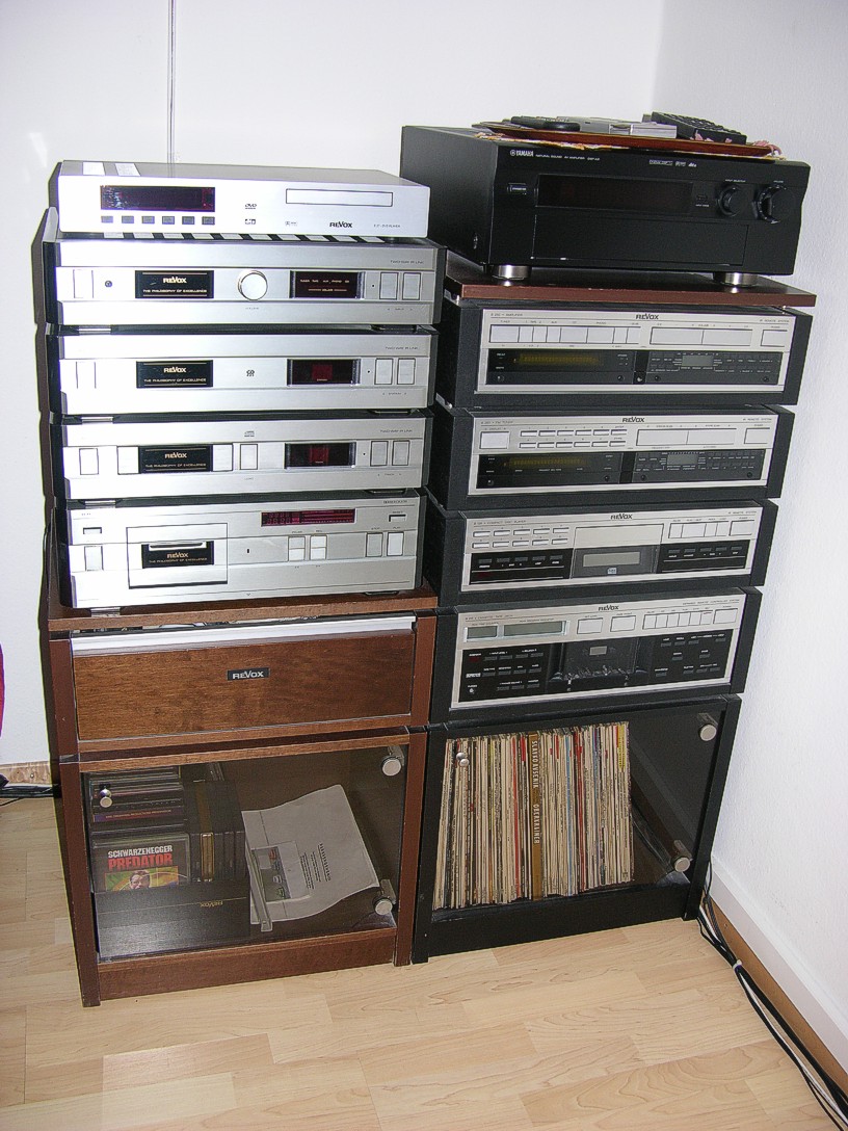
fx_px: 1143
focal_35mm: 35
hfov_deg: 40.7
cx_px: 424
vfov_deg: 52.6
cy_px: 566
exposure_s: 1/60.1
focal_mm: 8.9
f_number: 2.8
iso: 100
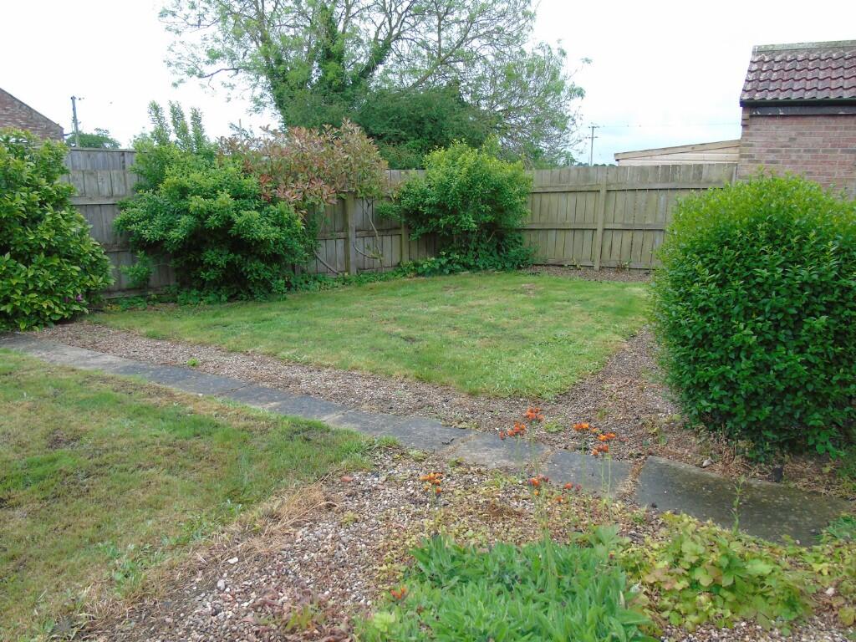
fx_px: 618
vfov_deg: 54.9
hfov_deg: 69.4
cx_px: 428
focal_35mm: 25
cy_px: 321
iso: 80
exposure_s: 1/160
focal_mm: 4.4
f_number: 3.4
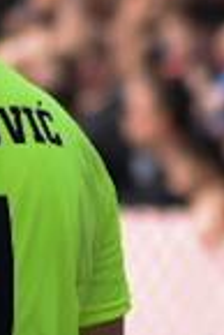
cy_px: 493
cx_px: -143
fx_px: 33825
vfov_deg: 0.6
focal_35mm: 3633
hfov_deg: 0.4
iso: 250
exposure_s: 1/500
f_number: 5.6
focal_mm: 220
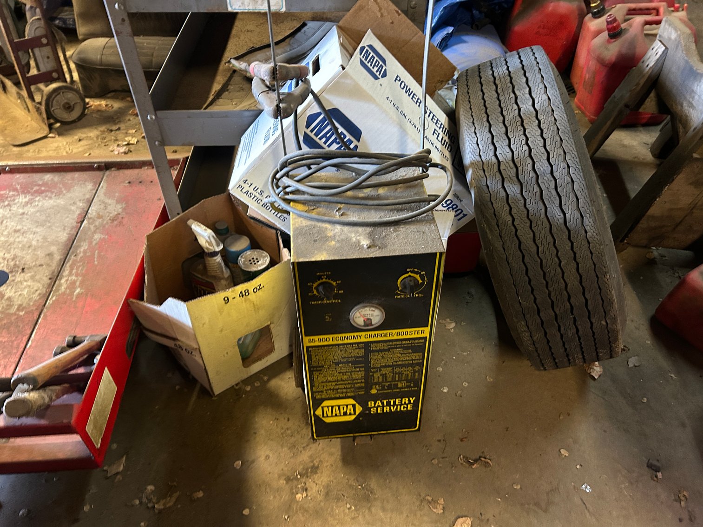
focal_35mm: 26
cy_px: 264
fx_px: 528
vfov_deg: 53.1
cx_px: 352
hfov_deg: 67.3
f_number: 1.5
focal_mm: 5.7
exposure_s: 1/30
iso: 640
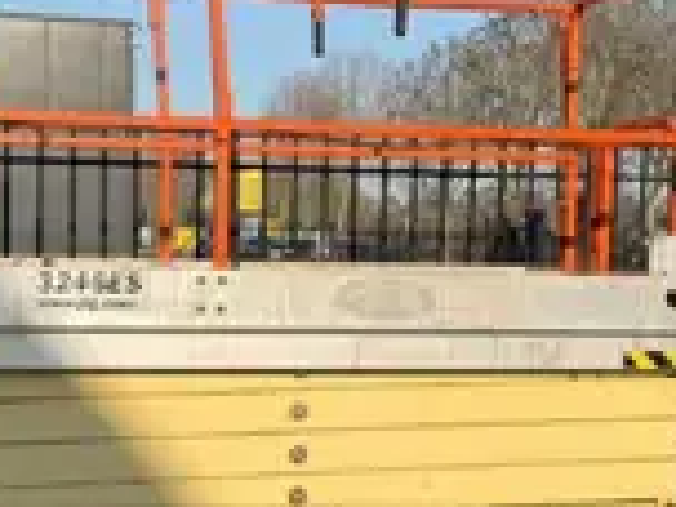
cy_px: 325
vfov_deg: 19.3
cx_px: 258
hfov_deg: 25.6
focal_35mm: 76
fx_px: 1484
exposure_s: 1/4673
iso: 80
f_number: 1.78
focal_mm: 6.76
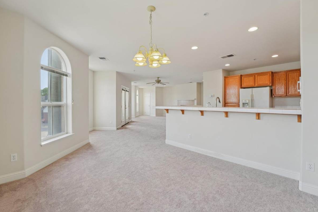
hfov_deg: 100.4
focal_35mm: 15
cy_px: 104
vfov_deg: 77.3
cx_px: 156
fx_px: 132
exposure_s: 1/60
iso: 500
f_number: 8
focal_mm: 14
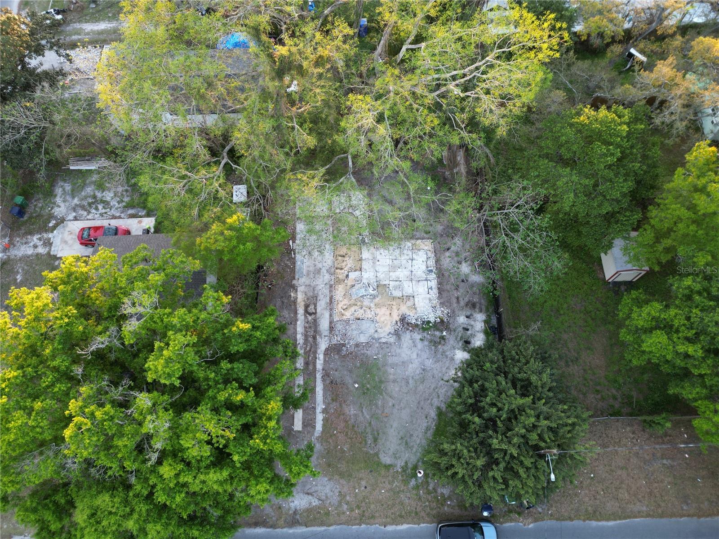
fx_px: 498
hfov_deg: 71.6
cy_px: 270
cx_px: 360
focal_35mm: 24
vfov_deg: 56.8
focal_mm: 6.72
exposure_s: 1/50
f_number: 1.7
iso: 110
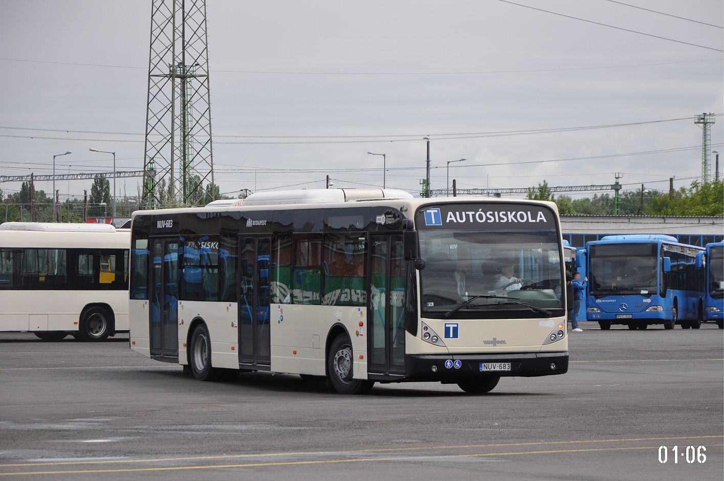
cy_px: 240
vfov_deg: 8.7
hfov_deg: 13.1
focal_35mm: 158
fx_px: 3164
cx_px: 362
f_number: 5.6
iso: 400
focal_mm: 105
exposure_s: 1/1250
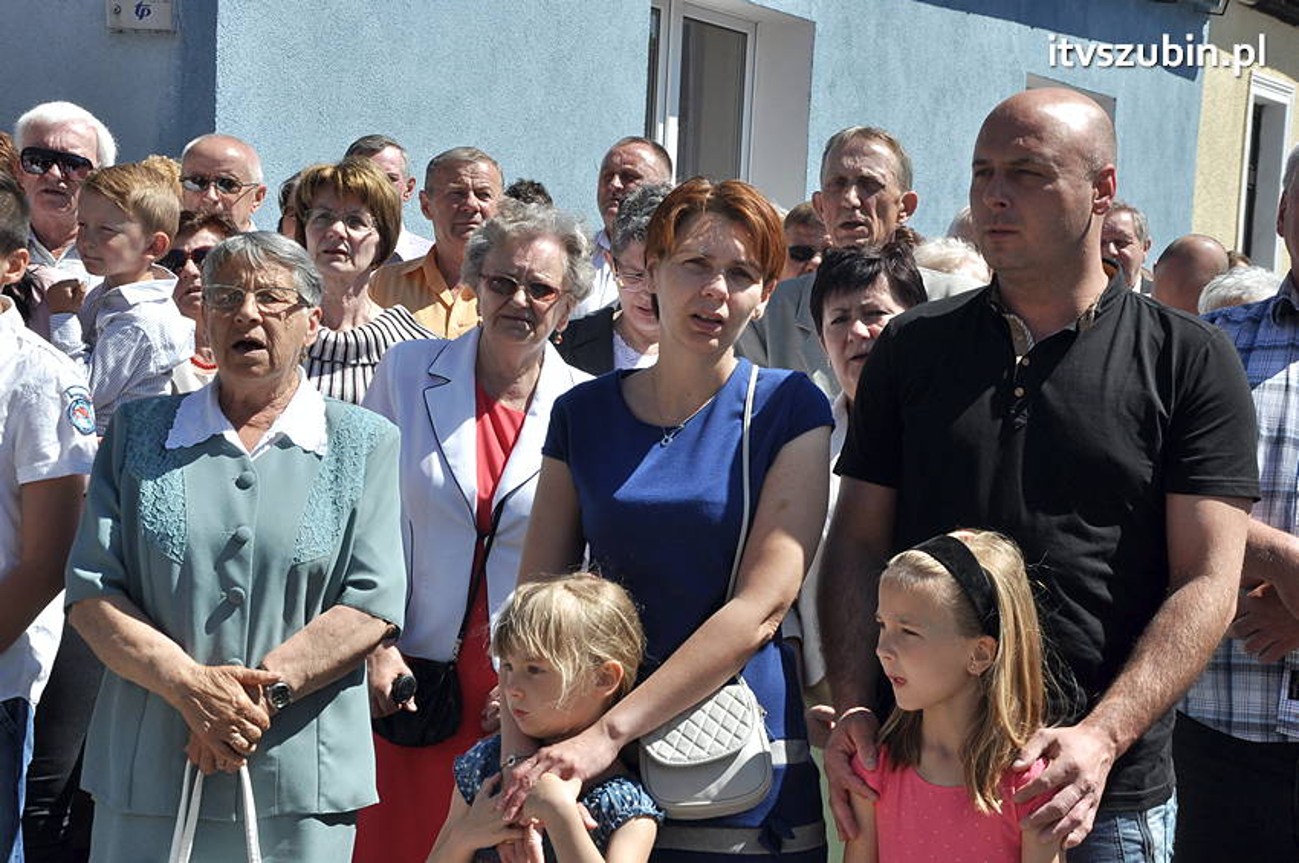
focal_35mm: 63
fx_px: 2271
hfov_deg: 31.9
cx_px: 650
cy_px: 432
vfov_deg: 21.5
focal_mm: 42
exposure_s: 1/640
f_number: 13
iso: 400
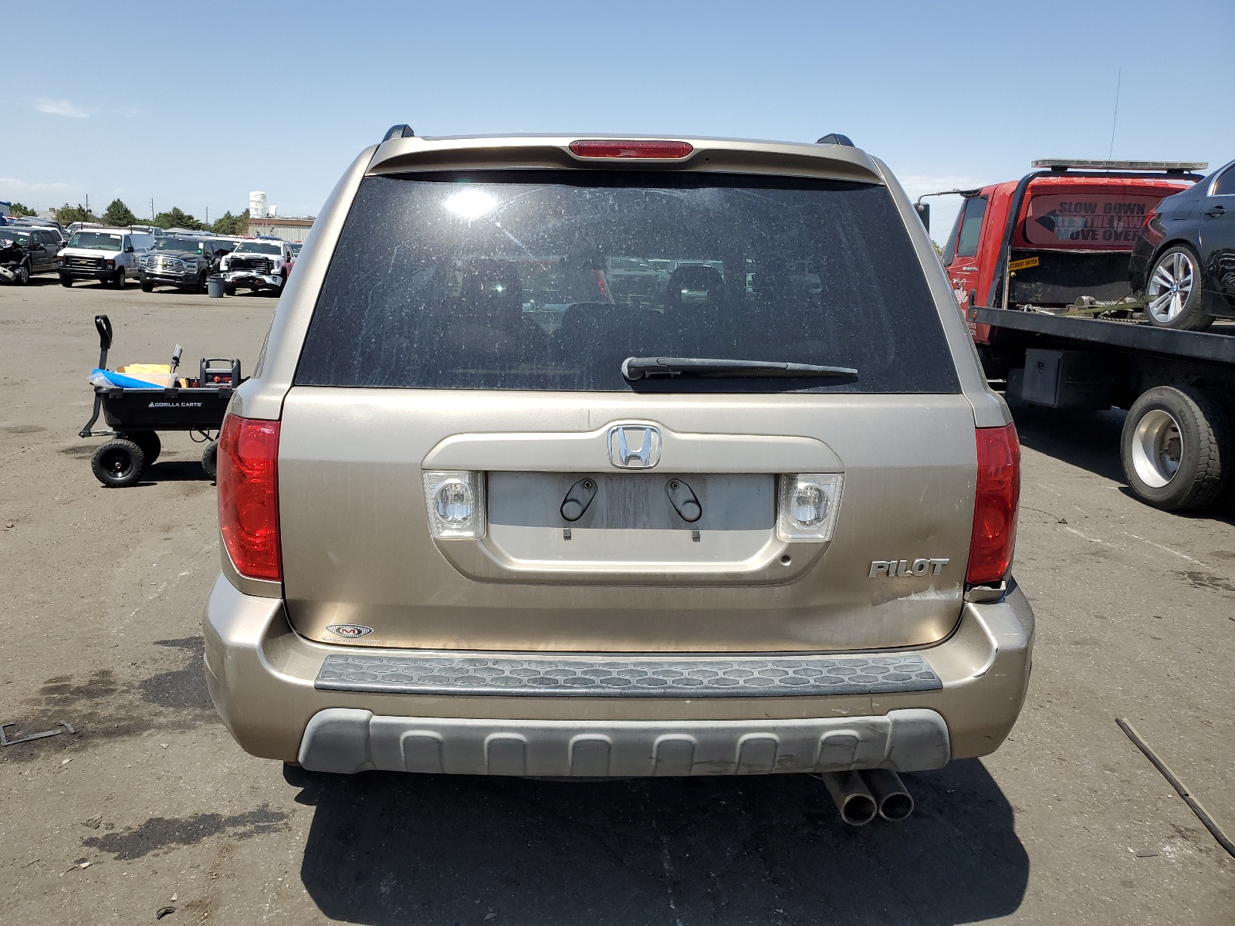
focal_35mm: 26
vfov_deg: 53.1
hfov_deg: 67.3
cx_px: 618
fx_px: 928
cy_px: 463
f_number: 1.5
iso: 50
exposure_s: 1/3333
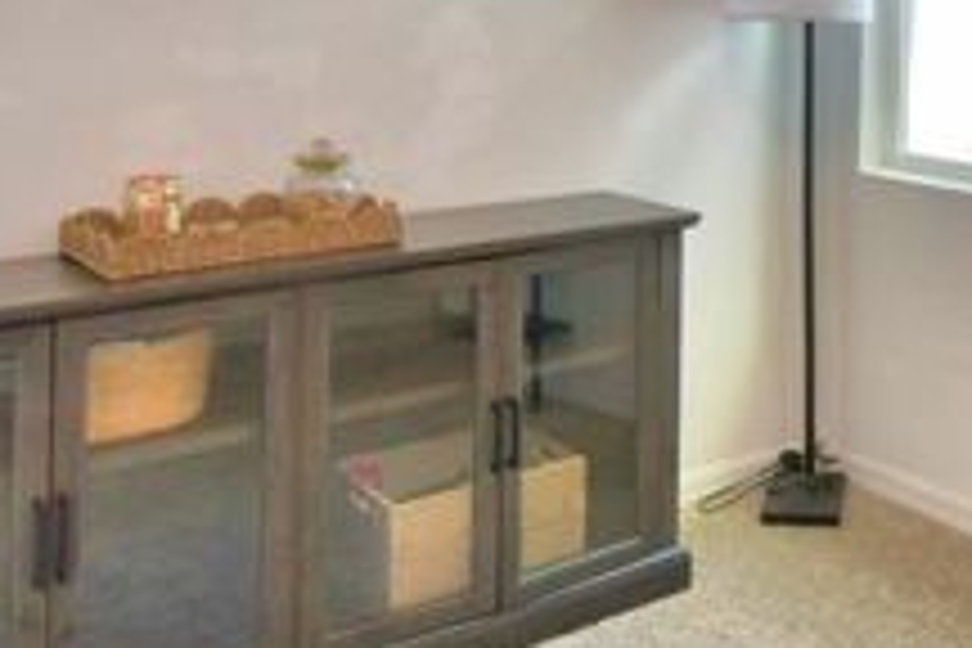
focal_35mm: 49
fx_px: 1323
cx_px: 853
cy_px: -38
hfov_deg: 38.0
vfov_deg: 25.8
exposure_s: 1/60
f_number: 4.5
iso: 200
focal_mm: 10
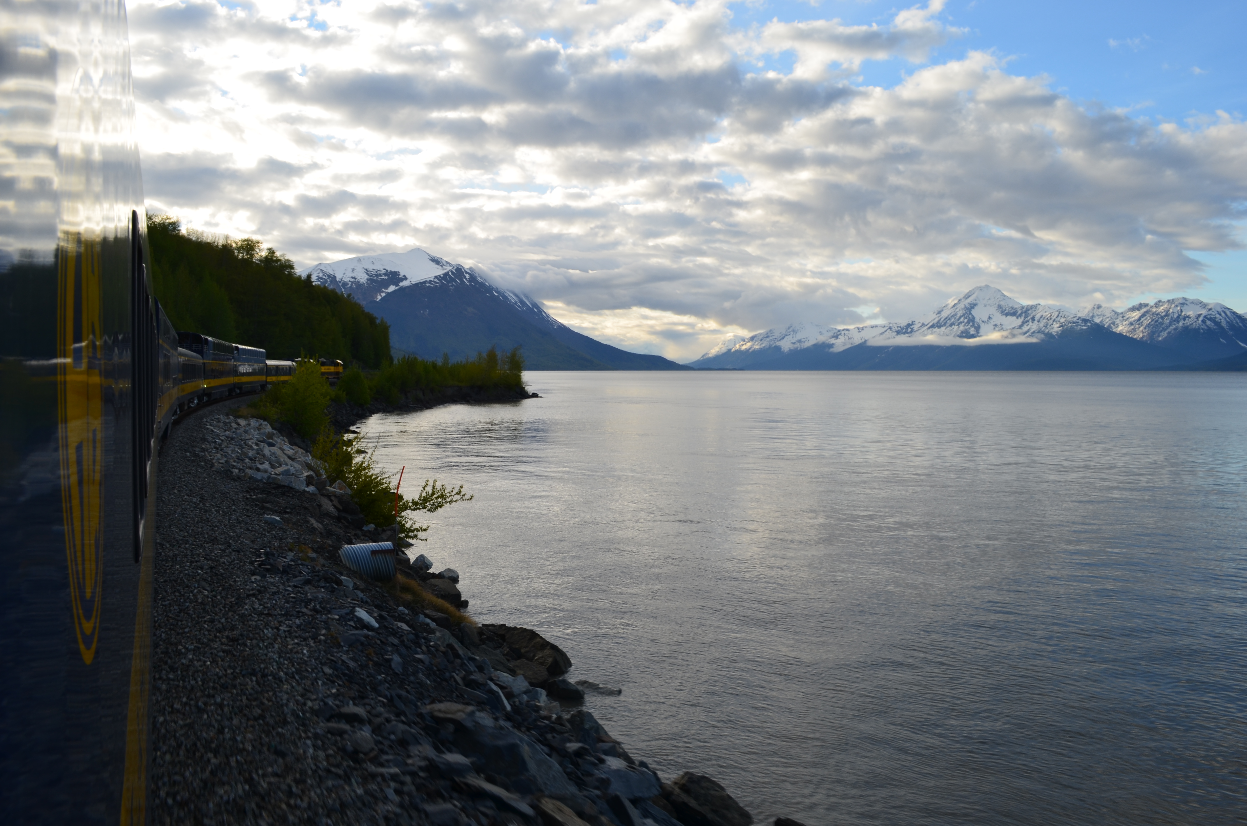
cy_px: 413
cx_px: 624
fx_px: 933
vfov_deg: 47.7
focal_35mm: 27
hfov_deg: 67.5
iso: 100
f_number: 11
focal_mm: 18
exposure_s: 1/125
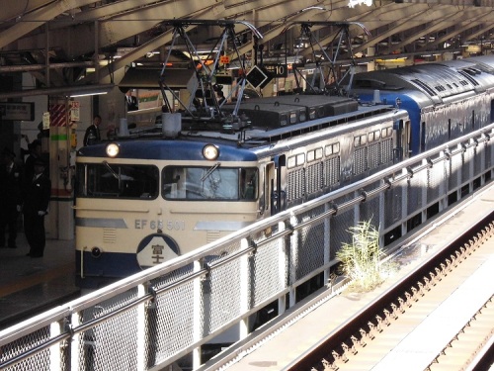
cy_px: 186
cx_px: 247
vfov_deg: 10.5
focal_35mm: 141
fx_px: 2012
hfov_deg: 14.0
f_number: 5.4
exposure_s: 1/250
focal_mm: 25.1
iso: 500
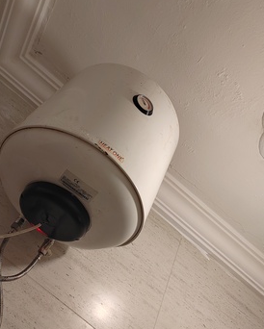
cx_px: 112
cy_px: 176
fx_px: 293
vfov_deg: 58.7
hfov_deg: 48.4
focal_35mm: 30
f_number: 1.9
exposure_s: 1/60
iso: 2034
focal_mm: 5.52
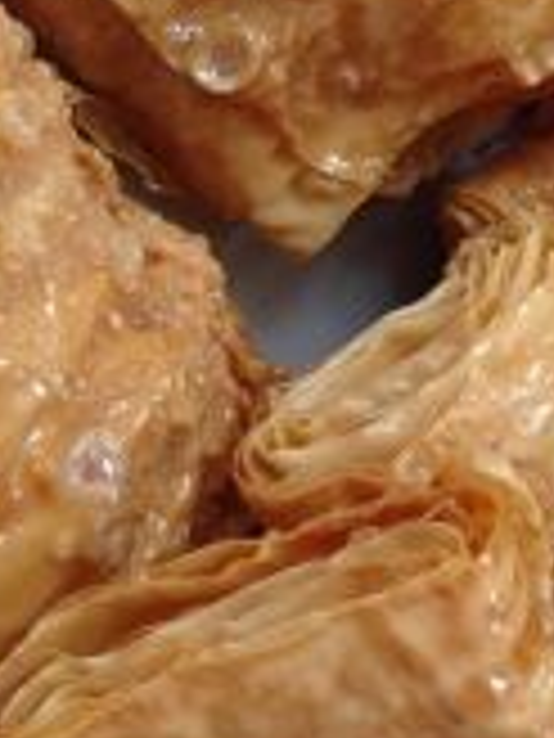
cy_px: -148
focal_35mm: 141
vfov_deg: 13.6
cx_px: 628
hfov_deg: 10.4
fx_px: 3009
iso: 80
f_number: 2.4
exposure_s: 1/20
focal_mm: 4.12
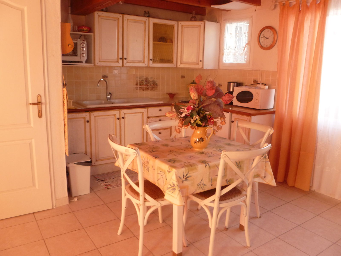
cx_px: 170
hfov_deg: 63.4
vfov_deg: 49.7
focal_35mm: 28
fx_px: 276
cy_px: 128
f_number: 3.3
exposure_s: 1/30
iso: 250
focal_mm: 5
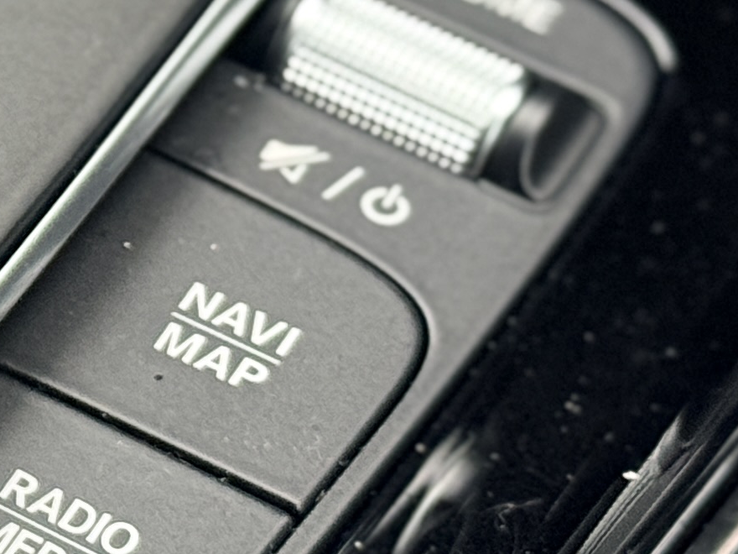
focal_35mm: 220
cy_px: -87
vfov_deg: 6.7
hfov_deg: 8.7
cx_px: -479
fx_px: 4690
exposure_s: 1/56
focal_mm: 6.76
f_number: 1.78
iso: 250
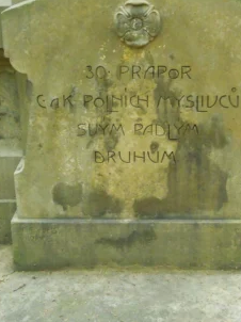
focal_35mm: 63
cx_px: 133
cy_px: 139
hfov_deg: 23.2
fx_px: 586
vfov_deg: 30.7
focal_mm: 9.8
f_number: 4.2
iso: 3200
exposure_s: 1/250
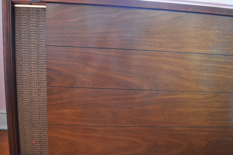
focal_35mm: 30
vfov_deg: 43.5
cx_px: 116
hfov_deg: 62.0
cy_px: 78
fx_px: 194
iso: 3200
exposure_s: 1/20
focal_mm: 20
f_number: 3.8
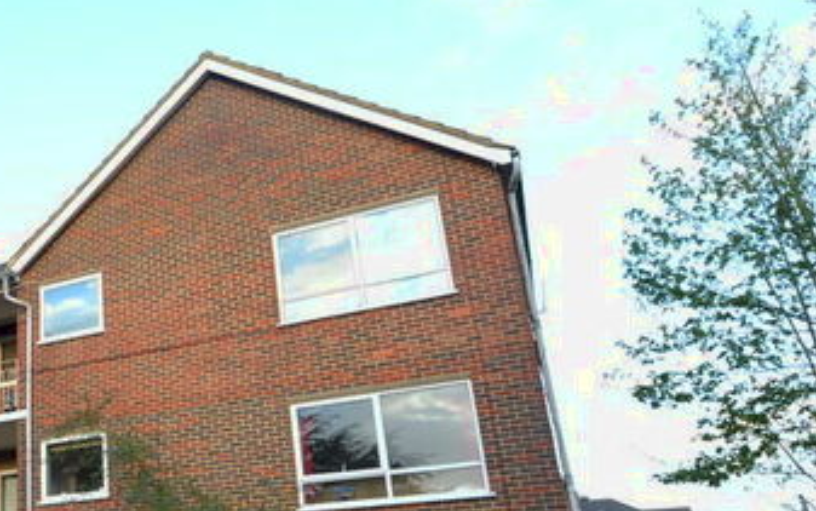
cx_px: 77
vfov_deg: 34.4
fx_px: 813
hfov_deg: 47.7
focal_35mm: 37
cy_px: 360
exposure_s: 1/125
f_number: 5.6
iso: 280
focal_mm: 11.5
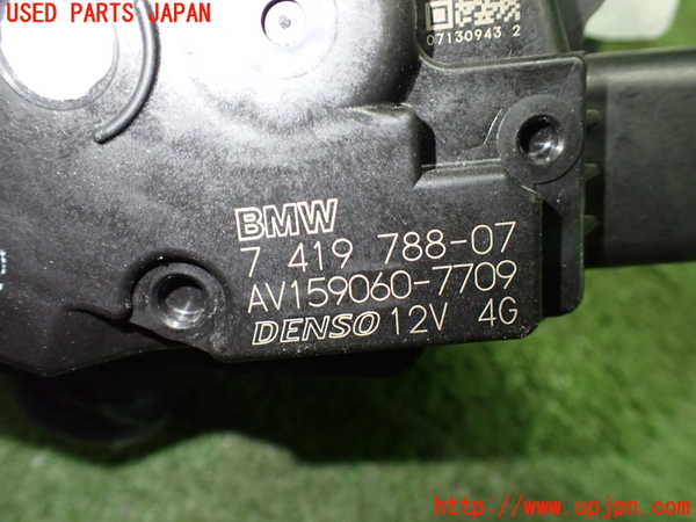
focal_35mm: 30
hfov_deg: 60.0
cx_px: 348
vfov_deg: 46.8
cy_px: 261
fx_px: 603
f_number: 2.3
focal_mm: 5.4
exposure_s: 1/100
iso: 800
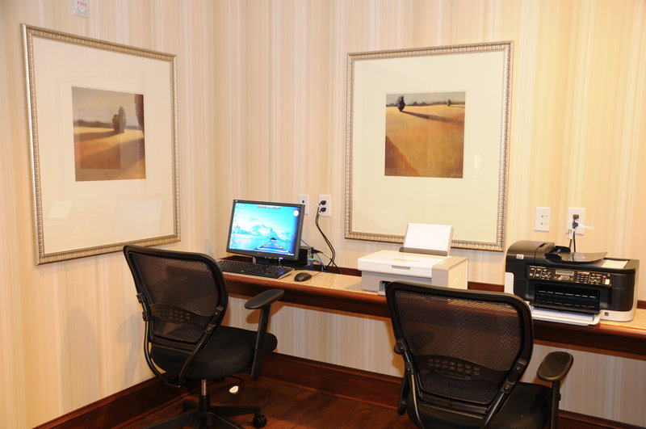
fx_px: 591
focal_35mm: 33
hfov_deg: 57.3
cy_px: 214
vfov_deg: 39.9
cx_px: 323
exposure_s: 1/8
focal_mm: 22
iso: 250
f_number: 3.8
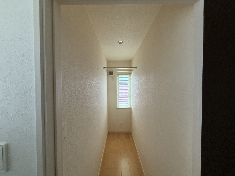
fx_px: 95
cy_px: 88
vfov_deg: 85.7
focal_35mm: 14
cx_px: 118
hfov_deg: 102.1
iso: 320
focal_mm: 2.22
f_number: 2.2
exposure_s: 1/81
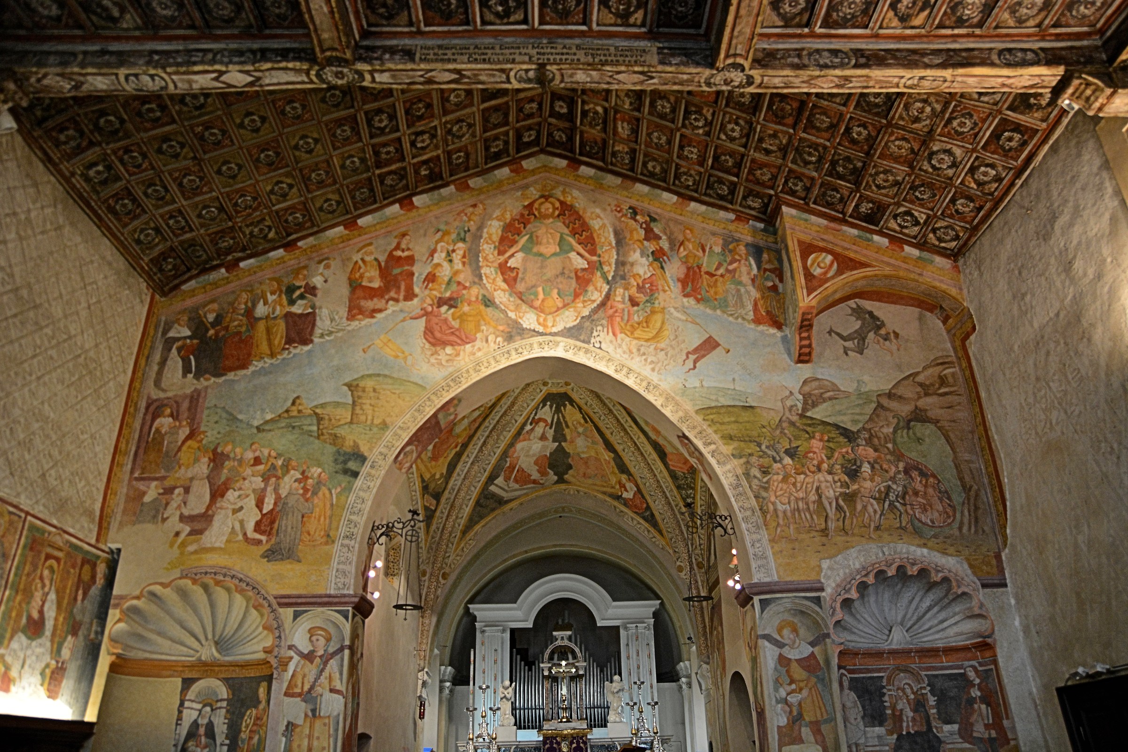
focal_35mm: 26
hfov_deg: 70.4
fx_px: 799
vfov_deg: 50.4
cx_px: 564
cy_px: 376
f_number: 3.5
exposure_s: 1/50
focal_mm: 17
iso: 800
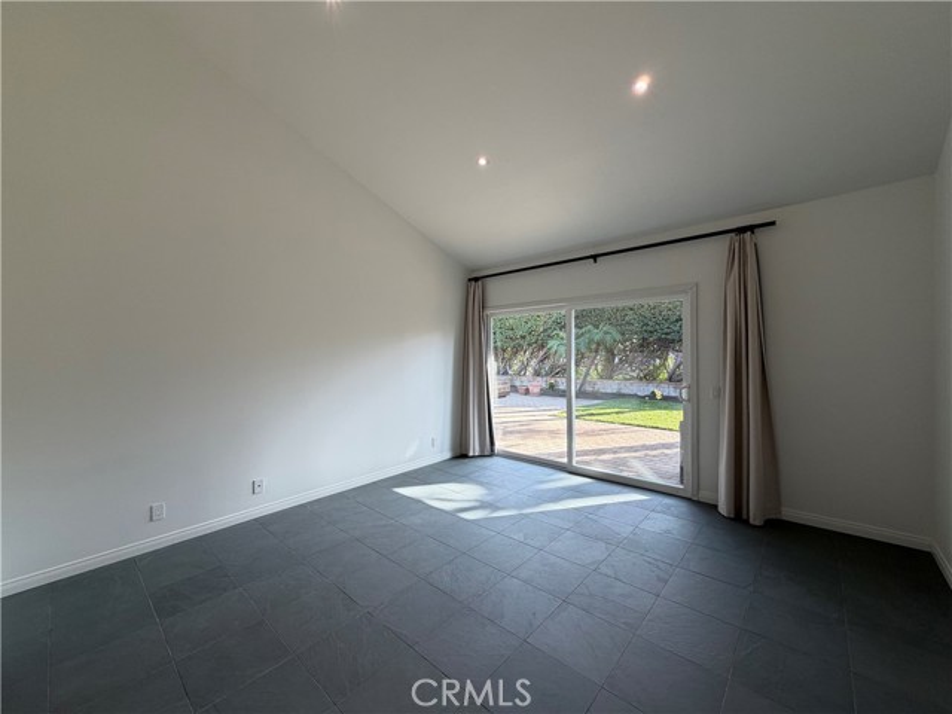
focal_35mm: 14
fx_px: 385
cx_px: 476
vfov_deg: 85.7
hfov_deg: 102.1
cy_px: 357
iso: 50
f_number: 2.2
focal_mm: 2.22
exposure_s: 1/121
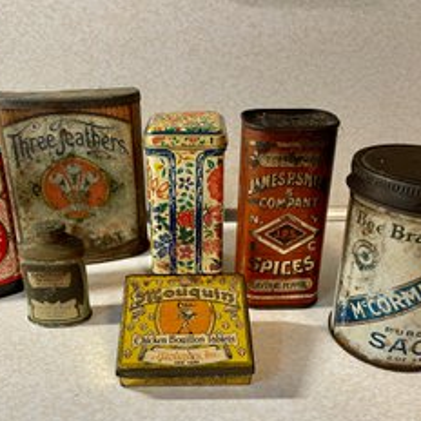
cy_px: 230
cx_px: 197
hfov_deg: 48.4
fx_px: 468
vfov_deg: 48.4
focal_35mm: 34
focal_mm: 4.2
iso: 160
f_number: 1.6
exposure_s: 1/60
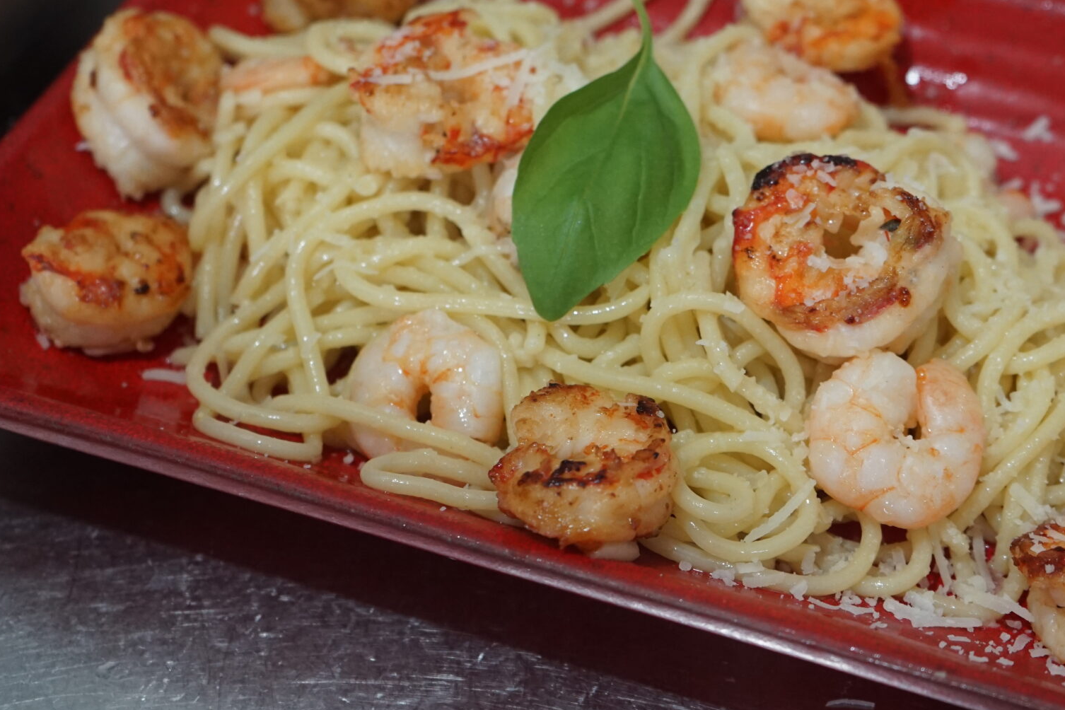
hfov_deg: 29.5
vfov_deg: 20.0
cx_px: 684
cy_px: 246
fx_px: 2012
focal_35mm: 68
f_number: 4
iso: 1600
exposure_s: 1/60
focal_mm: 40
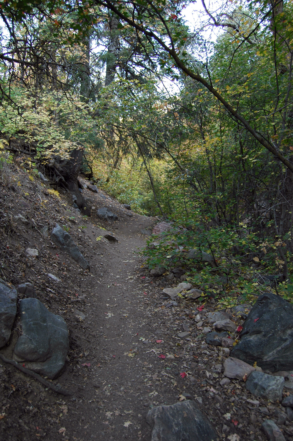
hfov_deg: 43.5
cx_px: 146
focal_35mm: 30
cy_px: 220
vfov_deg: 62.0
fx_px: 367
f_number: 3.8
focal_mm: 20
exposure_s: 1/40
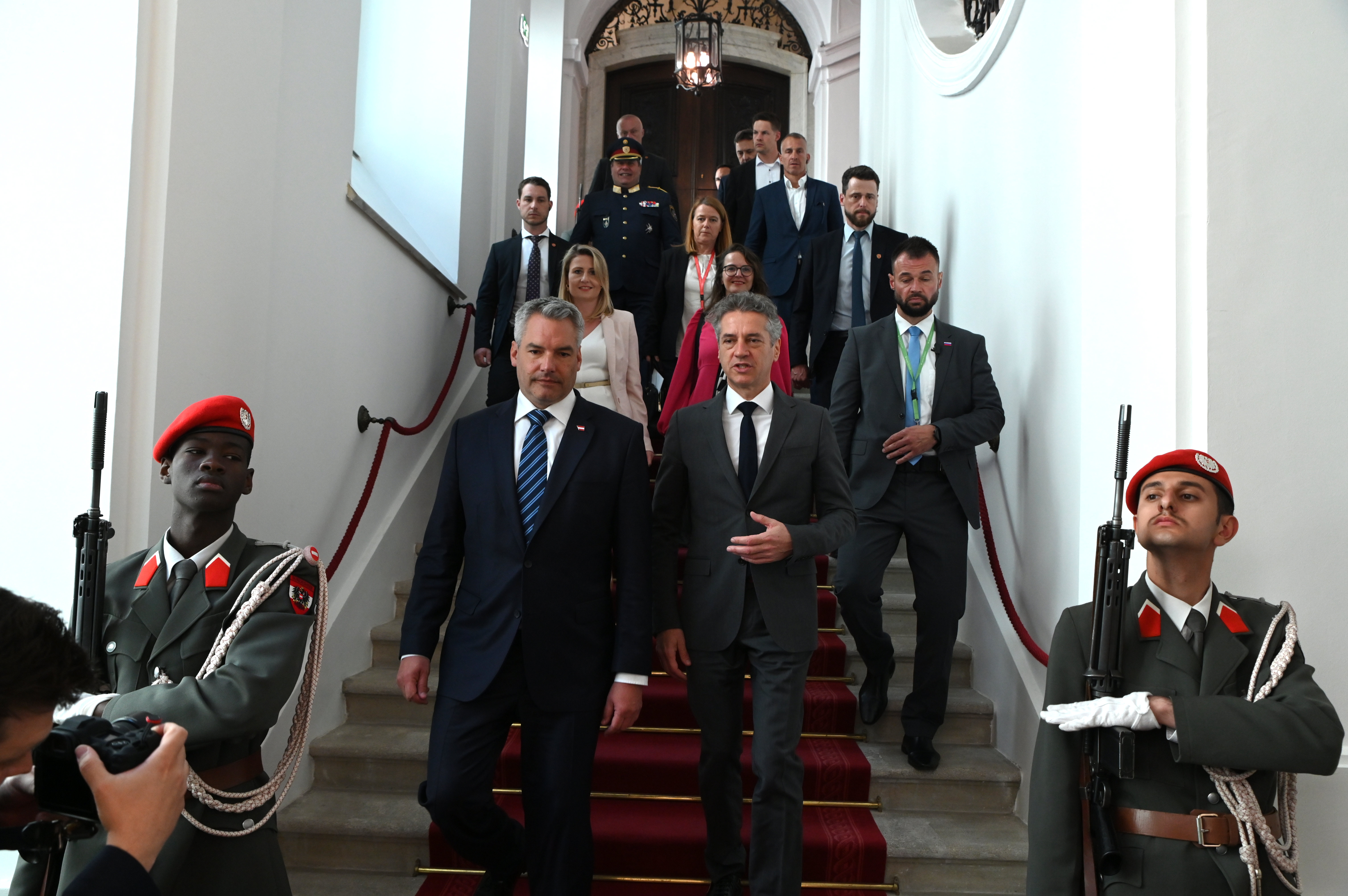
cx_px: 674
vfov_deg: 44.9
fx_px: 1085
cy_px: 448
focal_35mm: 29
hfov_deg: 63.7
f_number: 5
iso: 1600
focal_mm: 29
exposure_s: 1/250
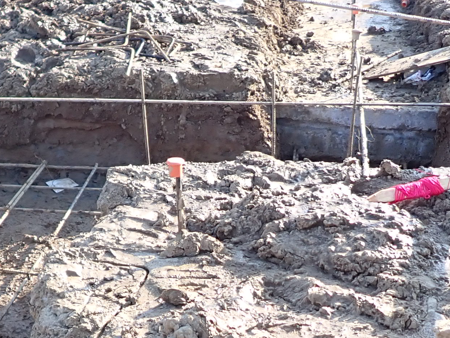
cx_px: 185
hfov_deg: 24.4
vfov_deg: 18.2
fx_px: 1040
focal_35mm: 80
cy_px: 283
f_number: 2
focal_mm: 4.5
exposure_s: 1/500
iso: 100
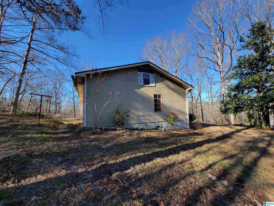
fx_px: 103
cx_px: 137
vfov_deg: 89.9
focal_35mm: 13
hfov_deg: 106.2
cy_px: 103
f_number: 2.2
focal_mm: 2.2
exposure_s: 1/492
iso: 50
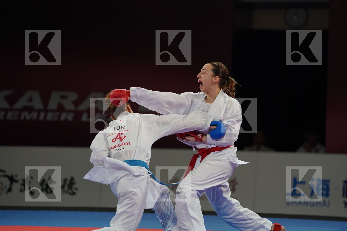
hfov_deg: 10.4
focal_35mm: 198
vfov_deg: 6.9
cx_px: 174
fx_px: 1908
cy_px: 116
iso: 1250
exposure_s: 1/1000
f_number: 2.8
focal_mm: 198
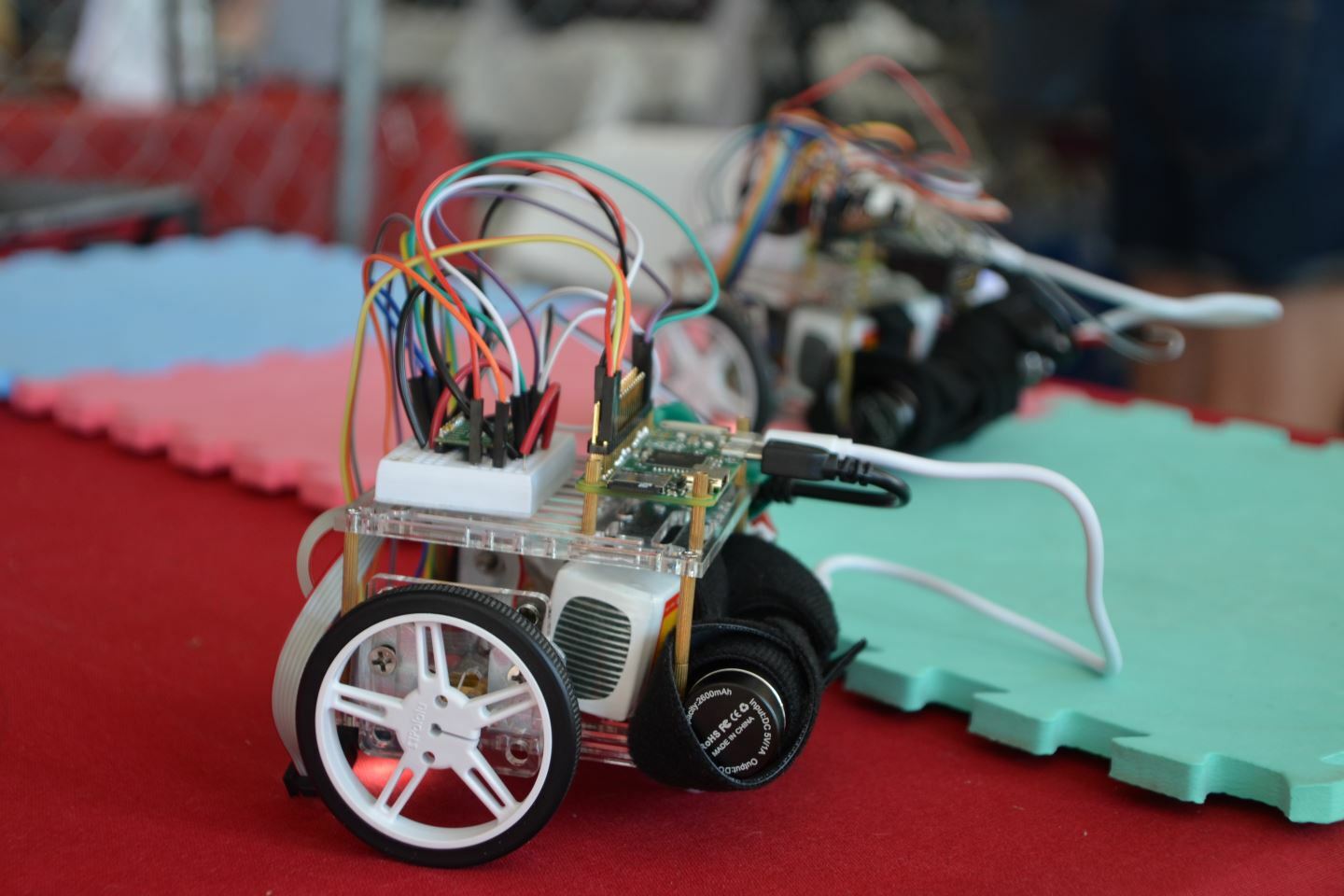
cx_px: 672
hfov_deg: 31.9
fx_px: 2352
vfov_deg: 21.6
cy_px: 448
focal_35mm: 63
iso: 400
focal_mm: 42
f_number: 4.8
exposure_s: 1/80
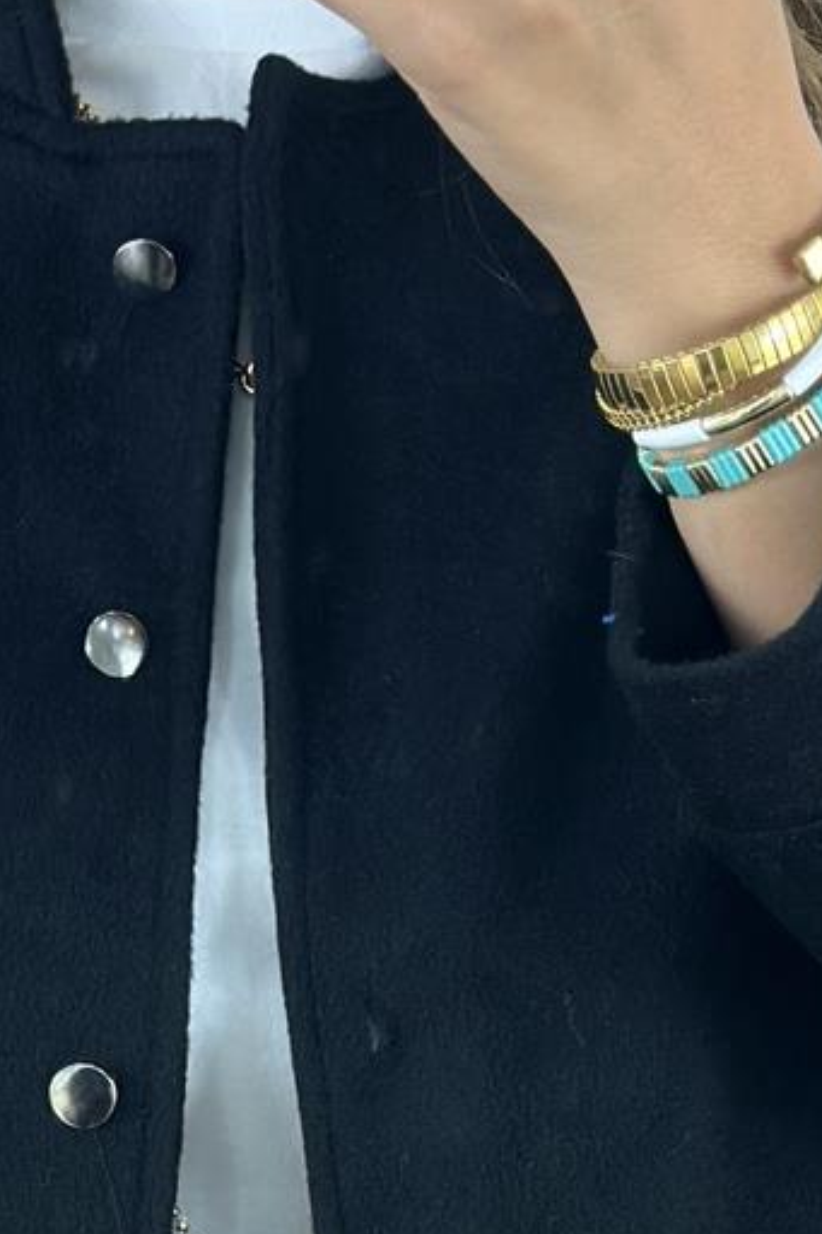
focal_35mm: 156
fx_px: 5346
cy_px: 1453
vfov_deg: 12.9
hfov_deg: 8.8
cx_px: 325
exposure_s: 1/141
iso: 80
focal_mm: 6.86
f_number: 1.78
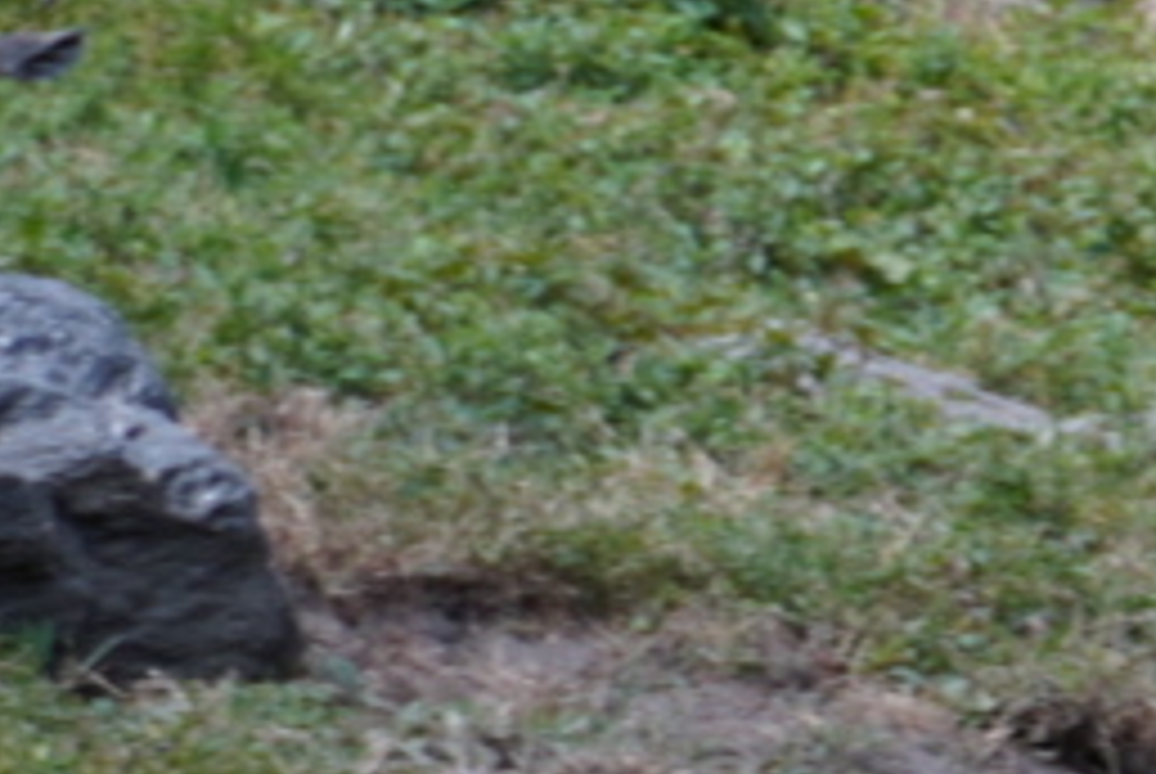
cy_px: 554
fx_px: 40992
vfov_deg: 1.1
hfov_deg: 1.6
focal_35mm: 1275
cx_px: 2681
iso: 200
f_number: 5.6
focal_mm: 135
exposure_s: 1/250
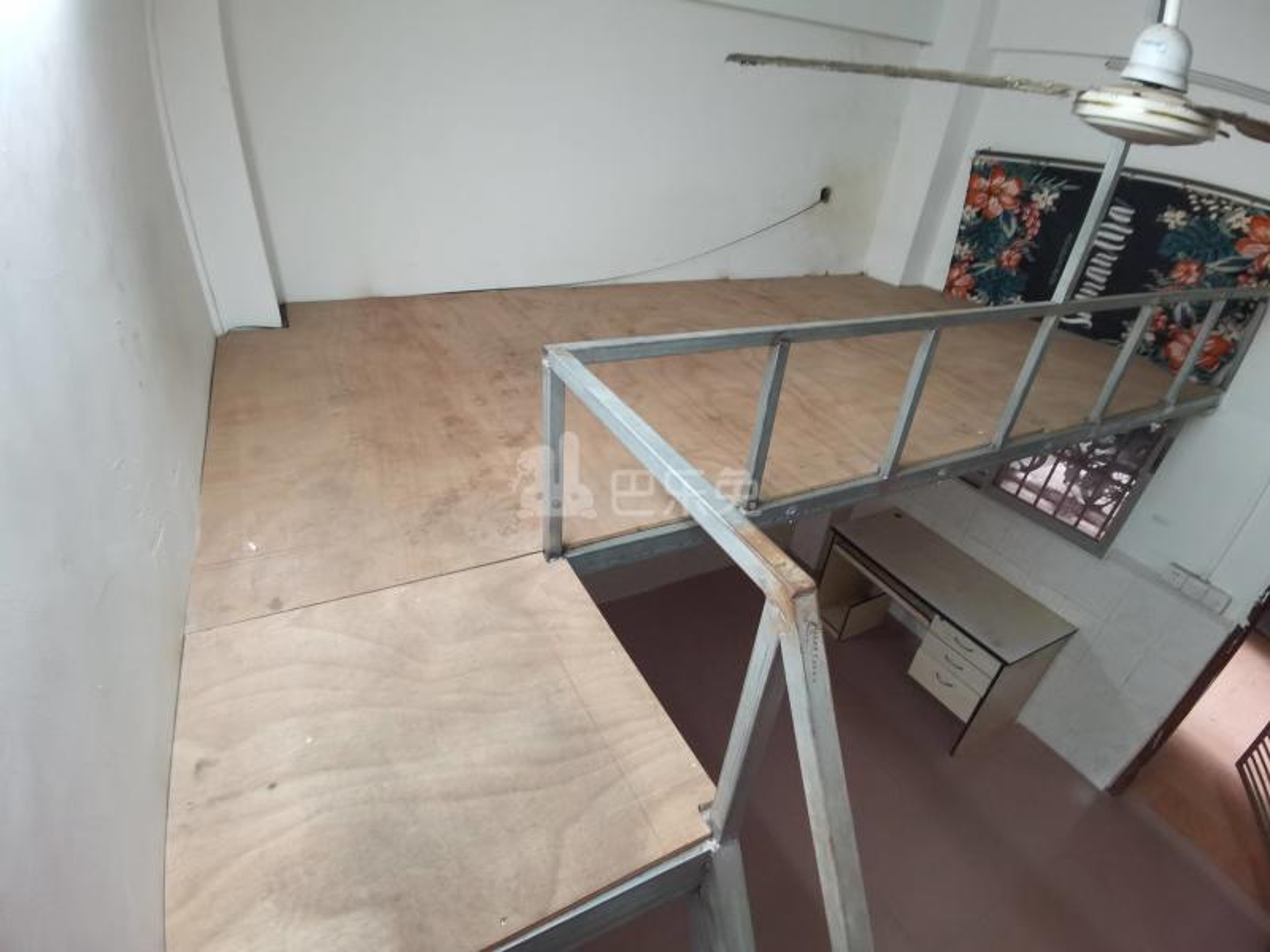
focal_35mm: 17
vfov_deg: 74.7
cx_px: 635
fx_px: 624
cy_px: 476
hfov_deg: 91.0
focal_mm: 2.26
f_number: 2.2
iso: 500
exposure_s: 1/20
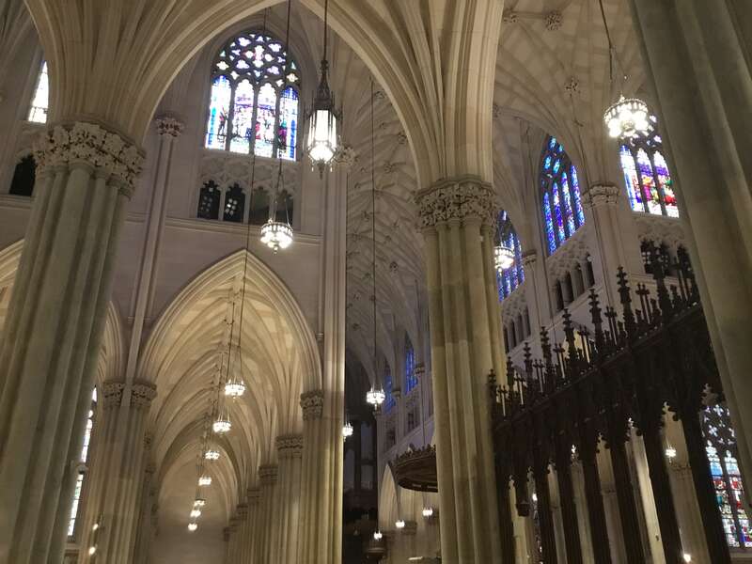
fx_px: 673
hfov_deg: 58.4
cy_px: 282
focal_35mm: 31
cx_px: 376
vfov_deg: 45.4
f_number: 2.4
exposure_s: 1/15
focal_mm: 3.3
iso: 320
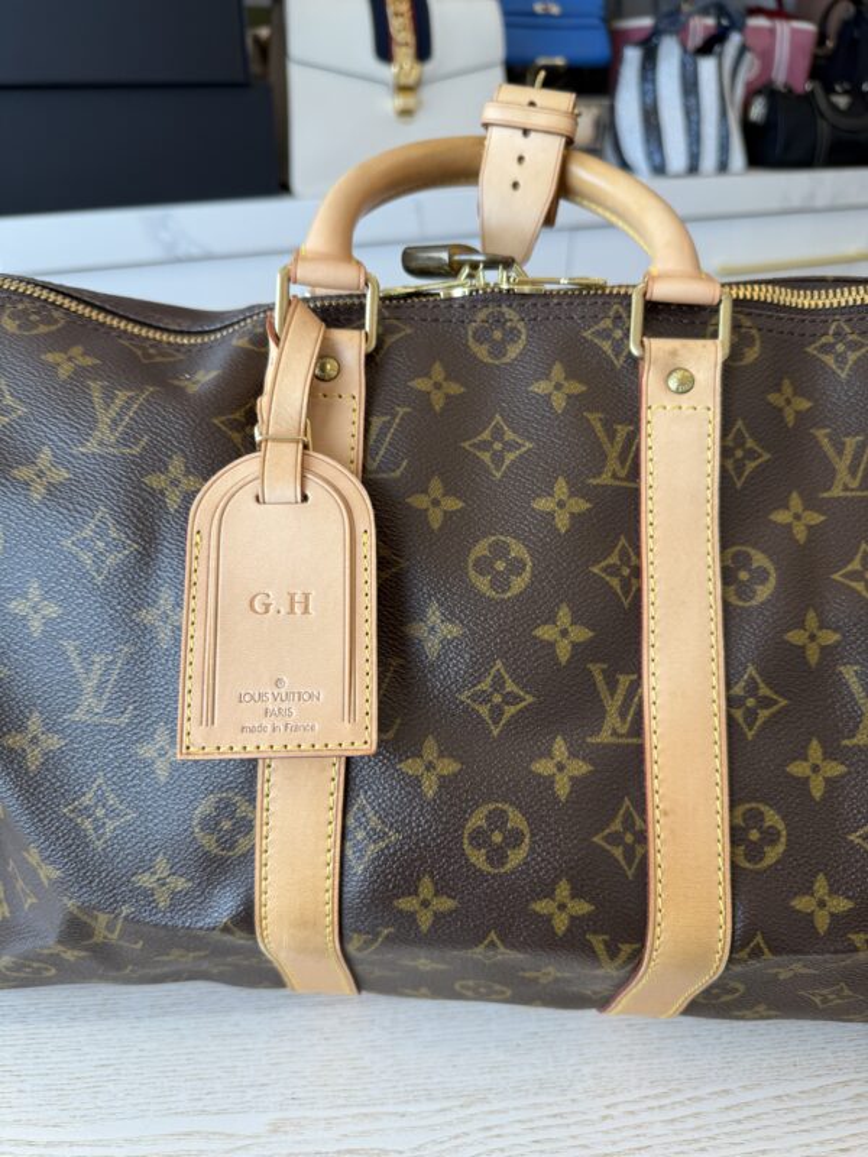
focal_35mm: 24
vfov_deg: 71.6
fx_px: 802
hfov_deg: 56.8
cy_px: 578
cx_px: 434
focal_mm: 6.76
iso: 50
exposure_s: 1/120
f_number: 1.78
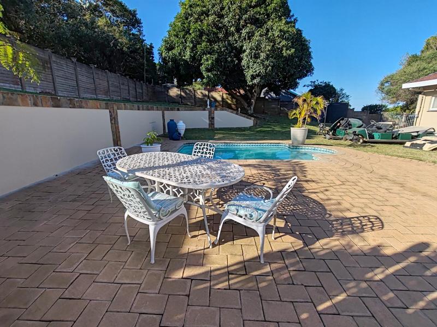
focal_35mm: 16
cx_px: 218
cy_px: 164
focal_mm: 1.96
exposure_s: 1/1500
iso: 50
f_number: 2.2
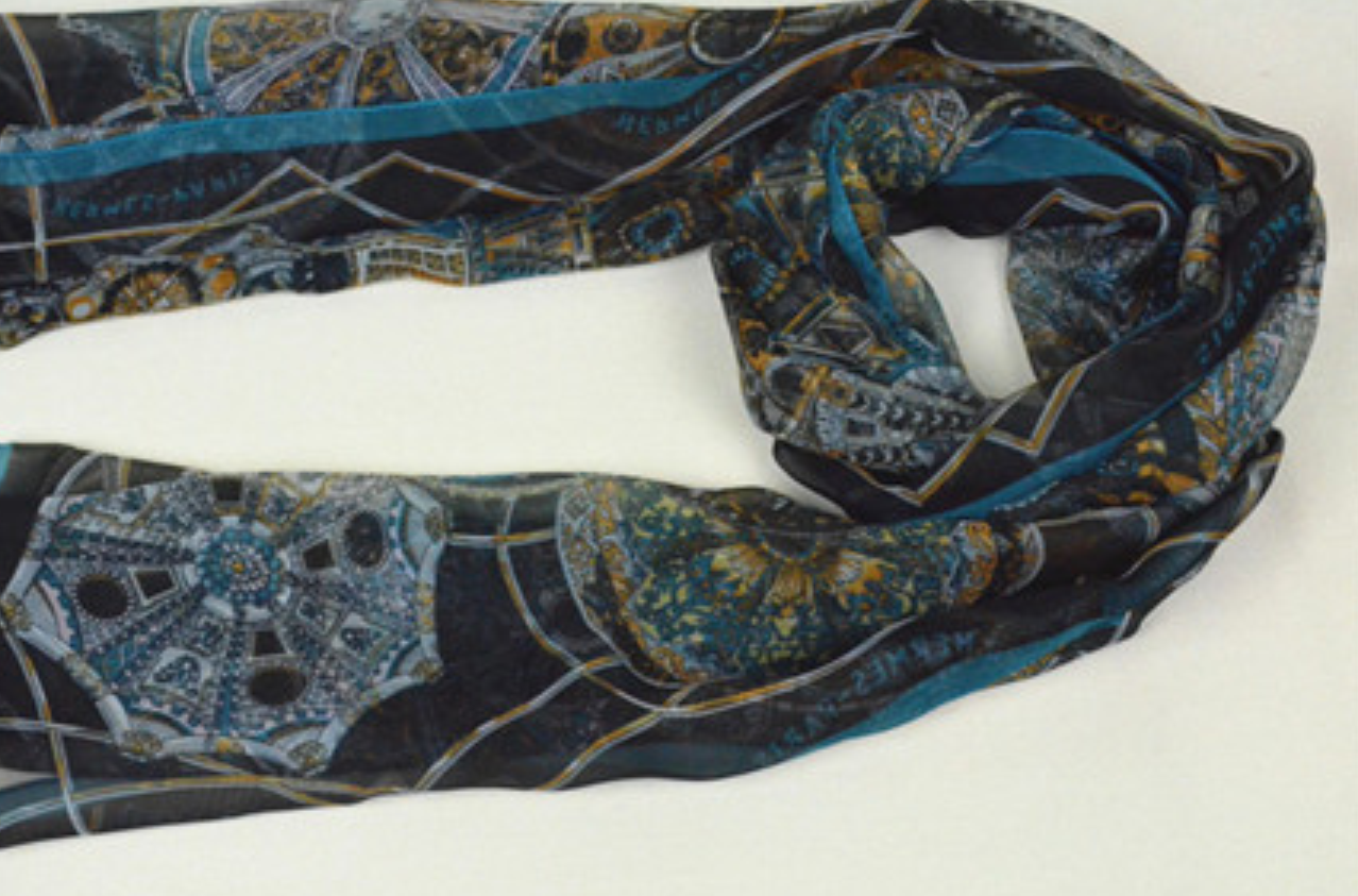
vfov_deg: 28.1
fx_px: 1789
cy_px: 386
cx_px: 567
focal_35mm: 48
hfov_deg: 41.4
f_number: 10
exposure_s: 1/400
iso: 6400
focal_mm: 27
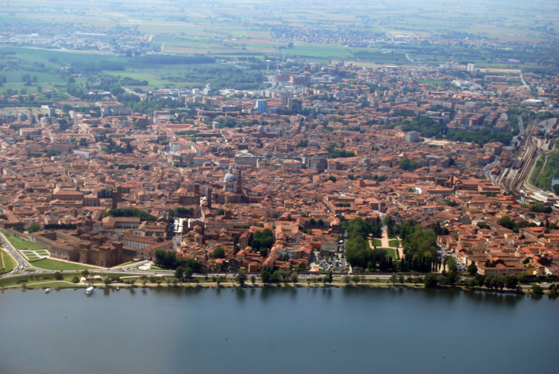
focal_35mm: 82
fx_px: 1283
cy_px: 187
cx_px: 280
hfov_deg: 24.6
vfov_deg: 16.6
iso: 100
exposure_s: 1/250
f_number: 8
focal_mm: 55
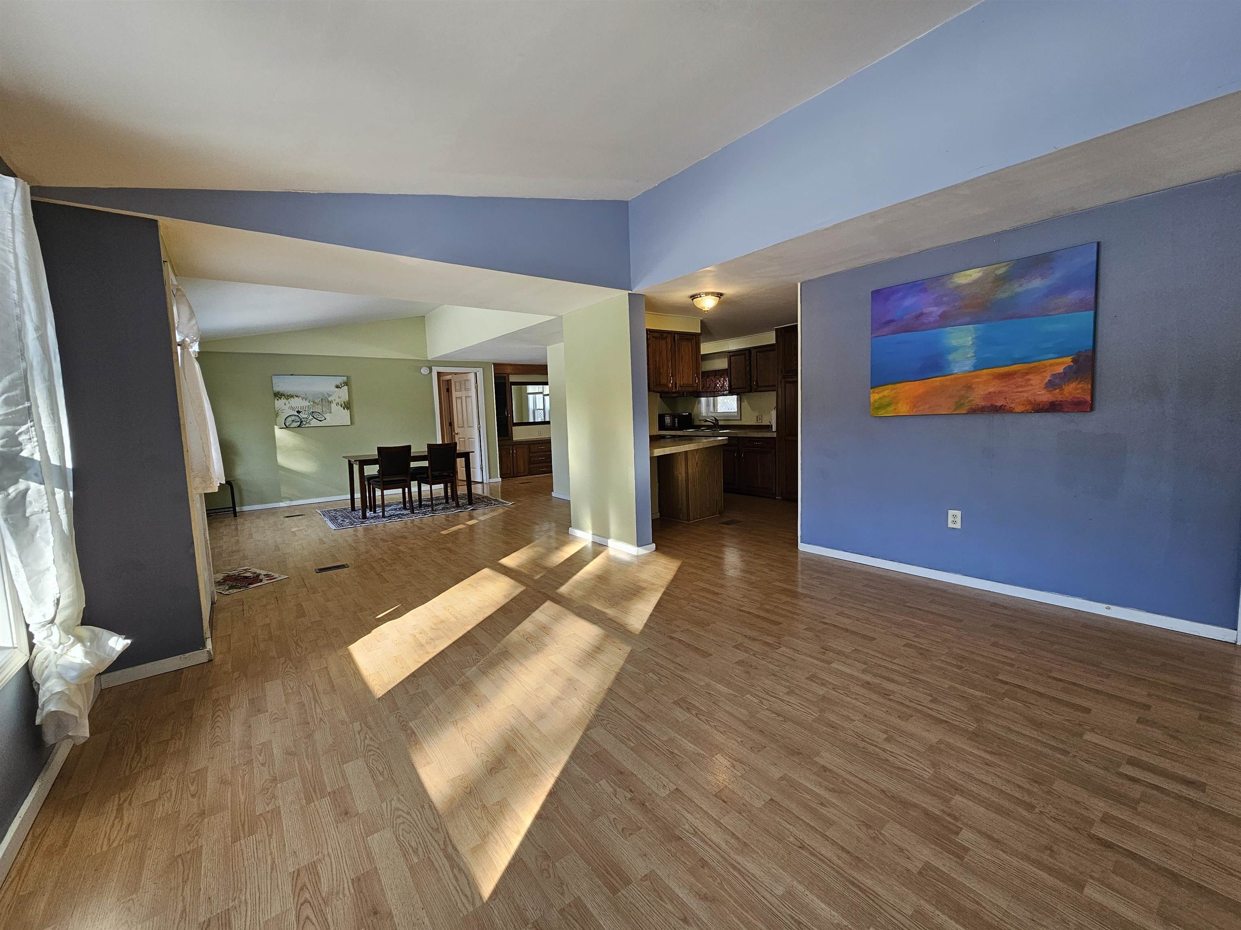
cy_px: 465
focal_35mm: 13
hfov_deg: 106.2
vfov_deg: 89.9
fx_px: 466
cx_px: 620
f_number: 2.2
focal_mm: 2.2
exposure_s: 1/60
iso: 80
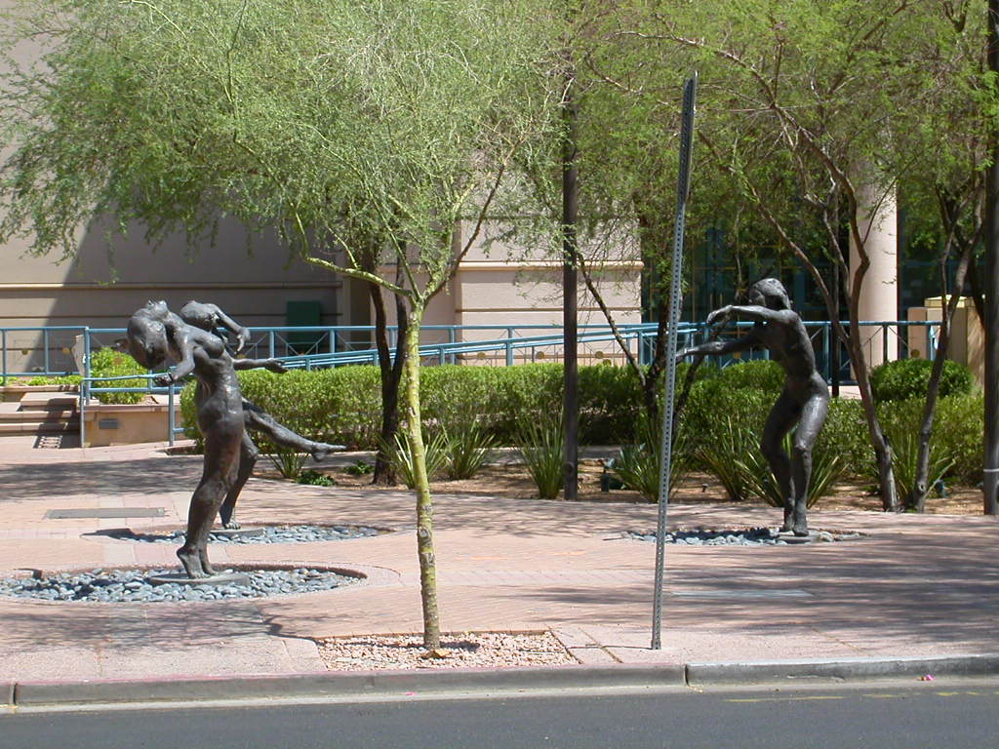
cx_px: 500
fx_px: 3203
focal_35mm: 111
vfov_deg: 13.3
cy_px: 374
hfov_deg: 17.7
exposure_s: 1/440
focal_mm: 16.8
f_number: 4.8
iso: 100
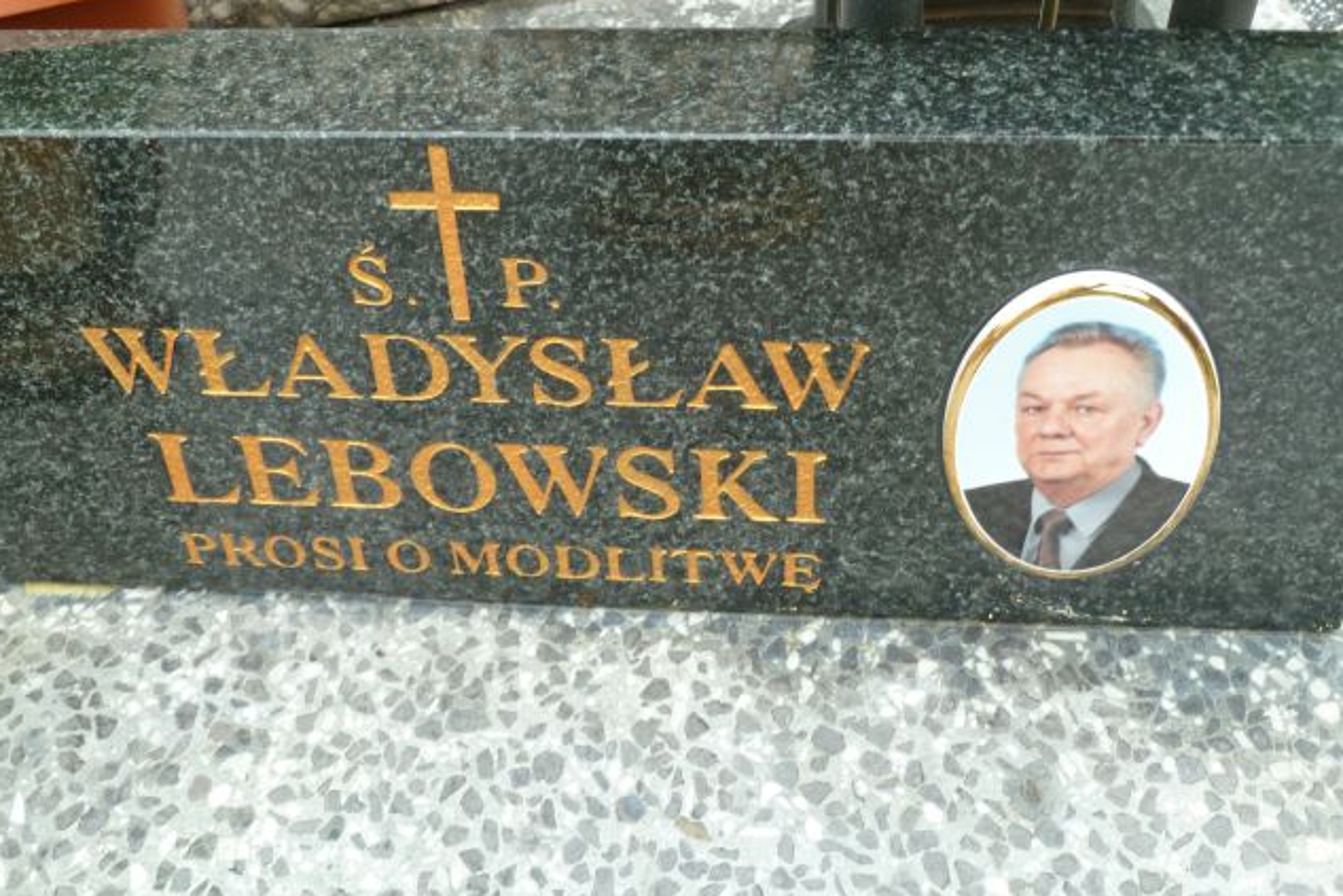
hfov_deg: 46.4
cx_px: 669
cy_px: 390
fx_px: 1567
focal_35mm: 42
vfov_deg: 31.9
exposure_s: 1/50
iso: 80
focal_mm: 6.5
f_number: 3.6
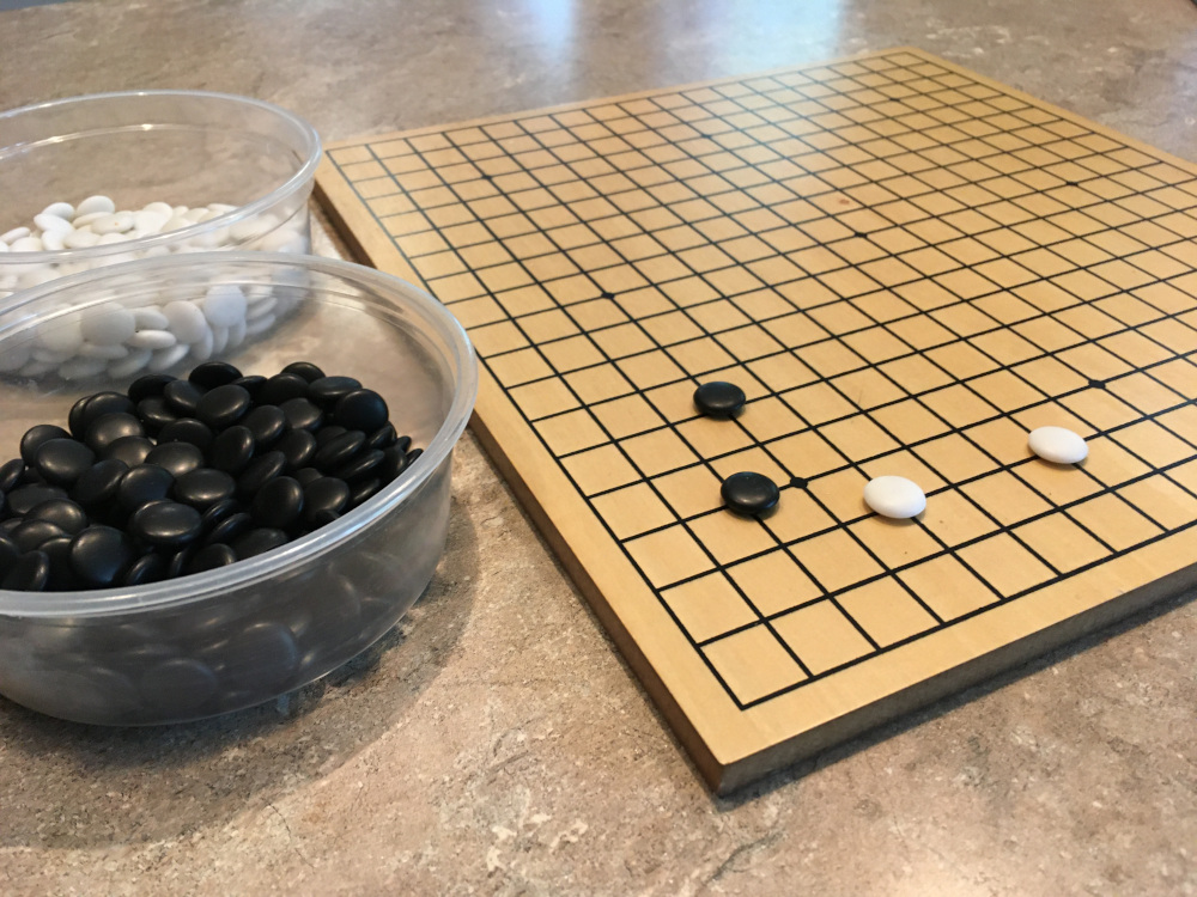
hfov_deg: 61.7
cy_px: 448
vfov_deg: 48.2
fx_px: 1003
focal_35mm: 29
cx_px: 598
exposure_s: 1/30
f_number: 2.2
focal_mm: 4.15
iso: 125
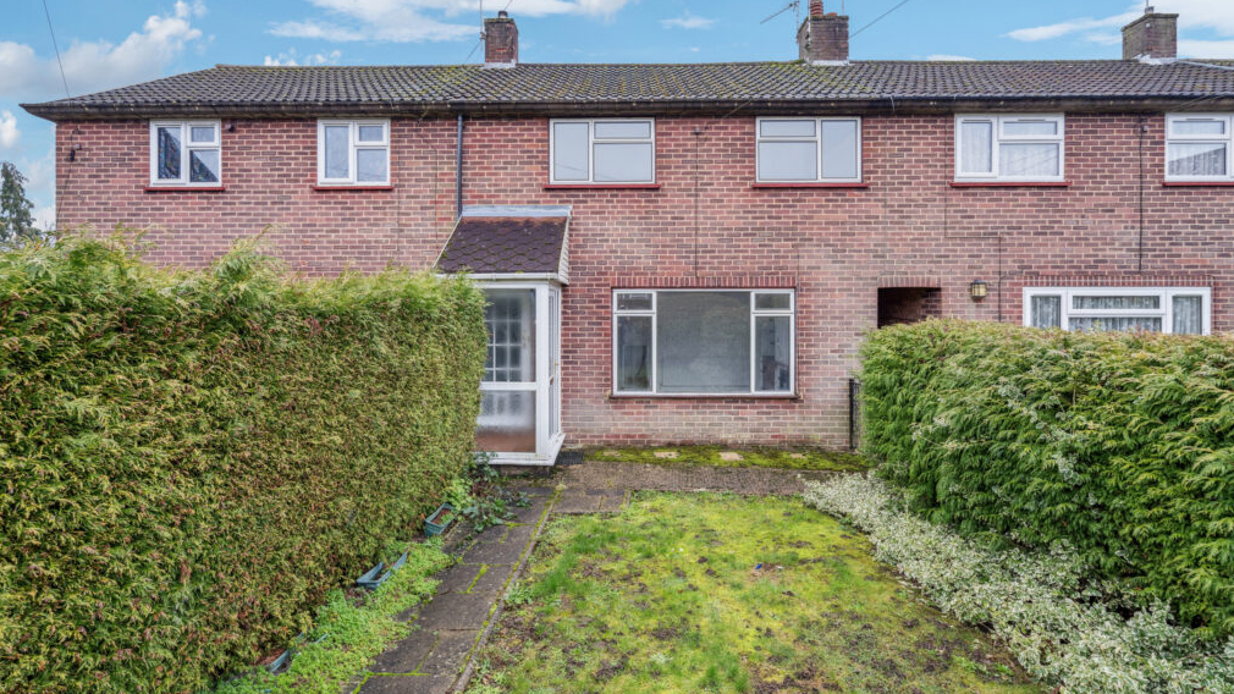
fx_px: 556
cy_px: 304
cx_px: 623
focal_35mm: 17
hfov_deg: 95.9
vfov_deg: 63.7
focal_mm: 16
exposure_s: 1/20
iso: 200
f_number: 5.6
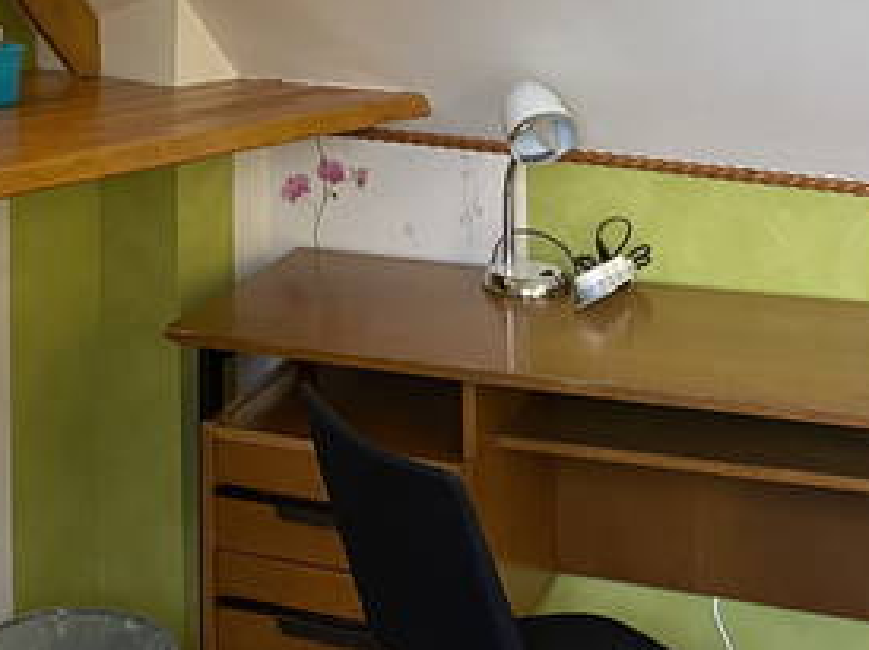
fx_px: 1881
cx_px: 190
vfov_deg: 18.6
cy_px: -133
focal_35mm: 75
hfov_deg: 25.6
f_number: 1.8
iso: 80
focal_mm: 4.25
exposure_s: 1/50
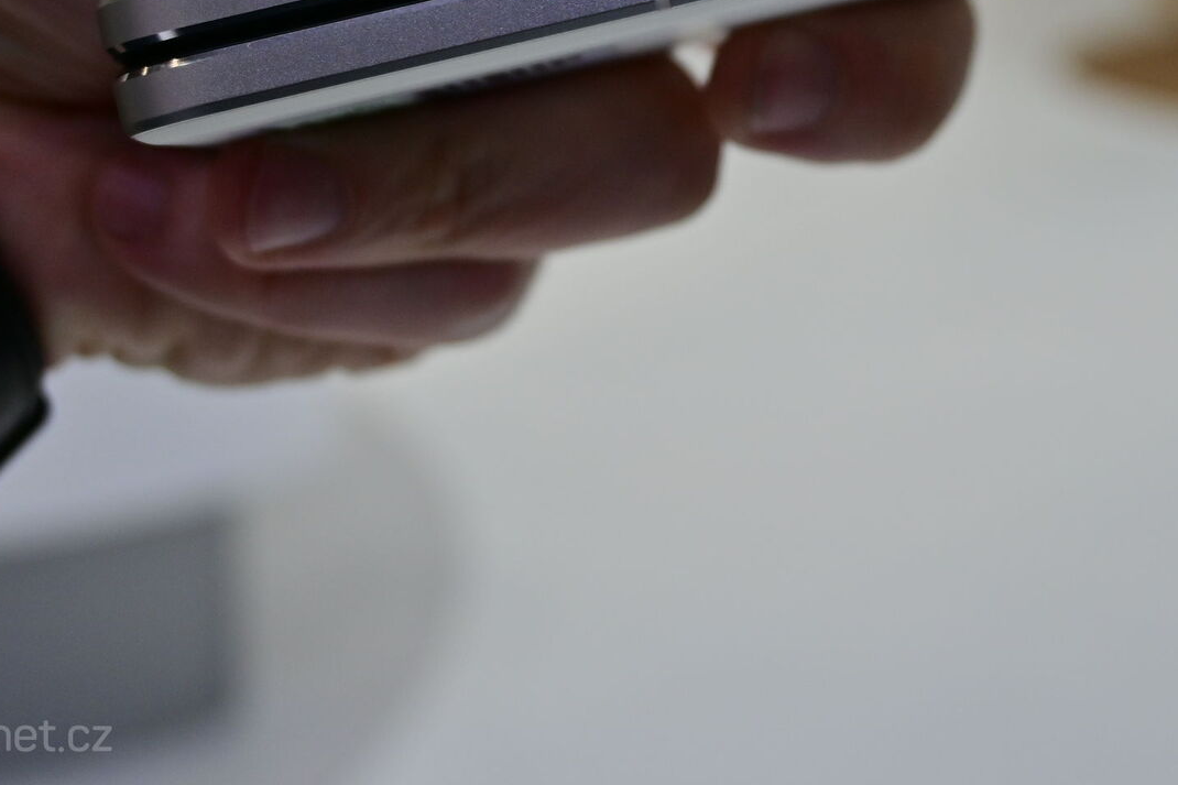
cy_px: 98
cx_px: 777
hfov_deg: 28.2
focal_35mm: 71
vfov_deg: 18.8
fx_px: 2334
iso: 360
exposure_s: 1/400
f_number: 4.5
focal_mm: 26.5
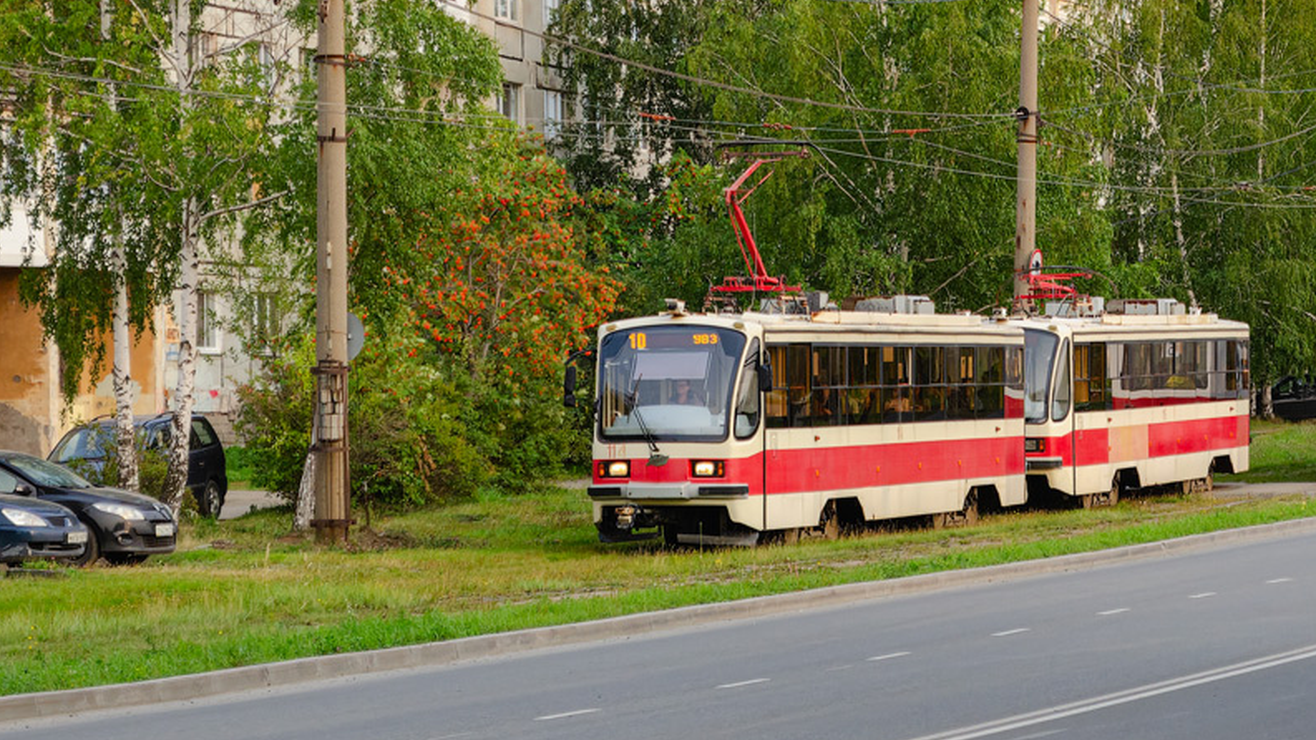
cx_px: 921
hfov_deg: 16.4
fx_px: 4564
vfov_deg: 9.3
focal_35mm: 131
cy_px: 187
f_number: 7.1
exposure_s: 1/250
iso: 400
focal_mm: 55
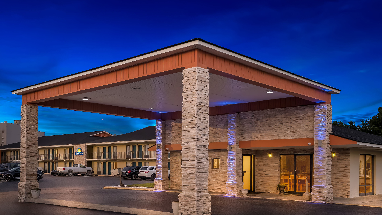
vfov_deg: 31.9
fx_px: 375
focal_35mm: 37
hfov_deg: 54.0
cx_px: 192
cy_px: 123
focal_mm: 35
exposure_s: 1/60
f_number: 8
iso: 6400
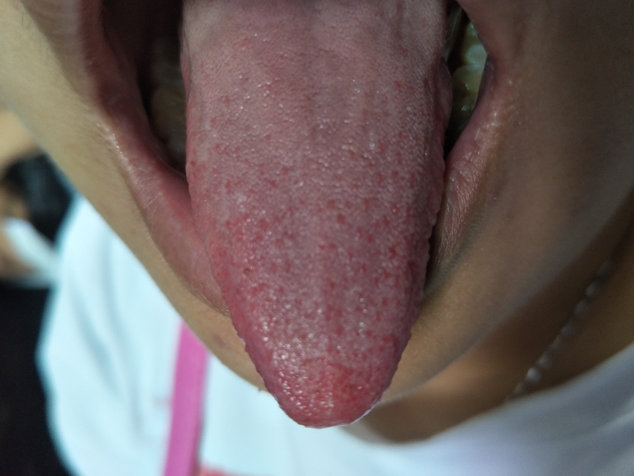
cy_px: 233
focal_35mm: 25
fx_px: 458
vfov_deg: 54.9
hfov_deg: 69.4
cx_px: 316
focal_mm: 4.1
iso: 219
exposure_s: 1/33
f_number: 1.7
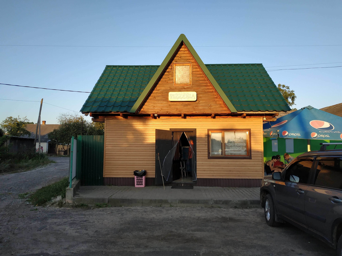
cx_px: 171
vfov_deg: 56.8
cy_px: 128
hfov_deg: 71.6
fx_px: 237
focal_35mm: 24
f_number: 1.9
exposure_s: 1/414
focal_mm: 3.94
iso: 100
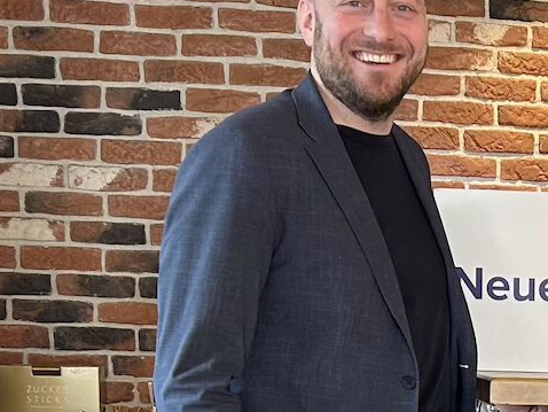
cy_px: 543
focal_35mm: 87
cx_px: 746
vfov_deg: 16.1
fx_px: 1378
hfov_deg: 20.3
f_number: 1.5
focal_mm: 5.7
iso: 80
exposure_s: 1/50
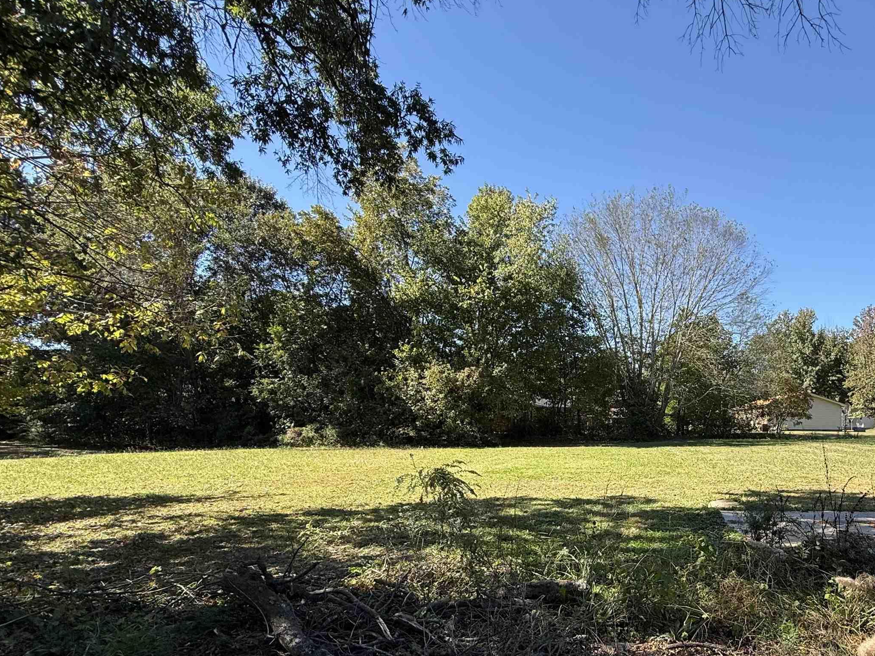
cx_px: 627
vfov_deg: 62.0
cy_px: 432
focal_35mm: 21
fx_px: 531
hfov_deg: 74.8
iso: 50
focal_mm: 2.22
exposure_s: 1/625
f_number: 2.2
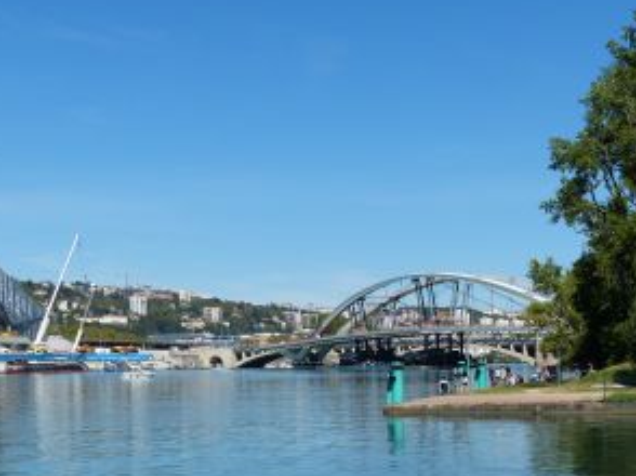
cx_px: 318
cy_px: 378
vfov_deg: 22.9
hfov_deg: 30.7
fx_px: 1157
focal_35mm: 63
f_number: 4
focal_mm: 6.6
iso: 100
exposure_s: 1/1300
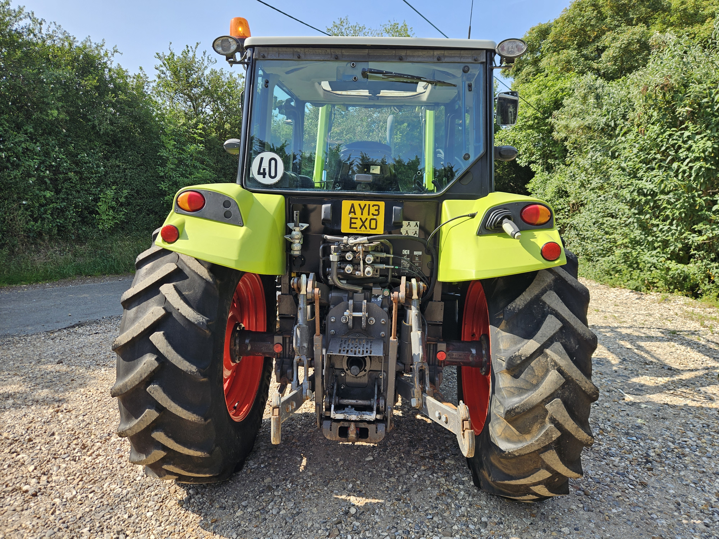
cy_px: 270
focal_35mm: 23
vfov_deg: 58.9
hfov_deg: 73.9
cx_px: 360
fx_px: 478
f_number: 1.8
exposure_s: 1/577
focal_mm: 5.4
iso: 25
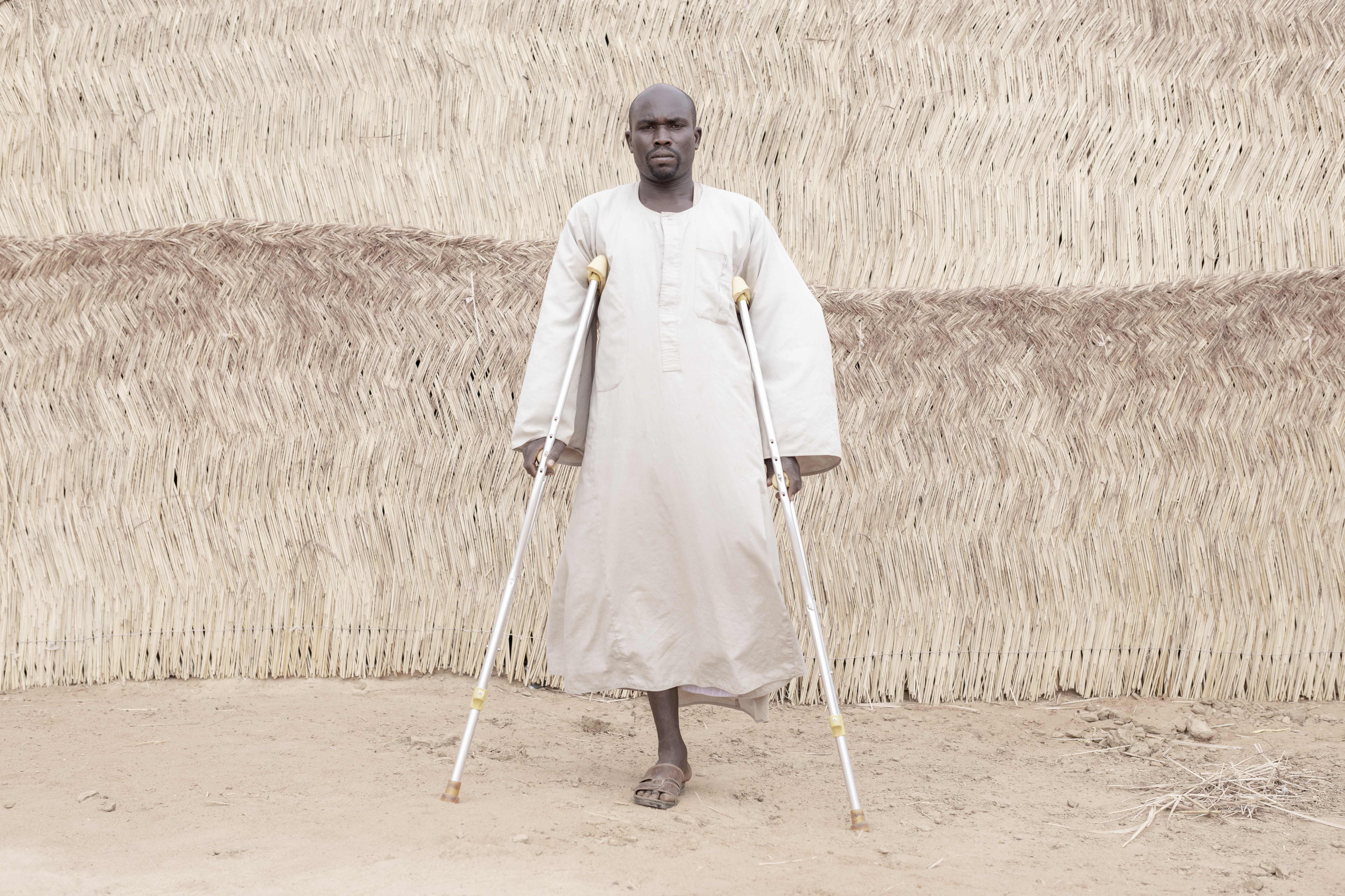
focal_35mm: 50
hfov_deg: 39.6
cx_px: 672
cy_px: 448
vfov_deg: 27.0
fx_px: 1868
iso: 100
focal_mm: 50
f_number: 3.5
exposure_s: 1/320
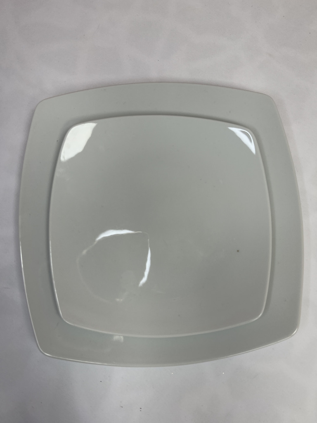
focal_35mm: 26
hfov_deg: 53.1
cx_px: 158
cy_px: 212
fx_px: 317
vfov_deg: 67.3
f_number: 1.5
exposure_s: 1/148
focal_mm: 5.7
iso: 32
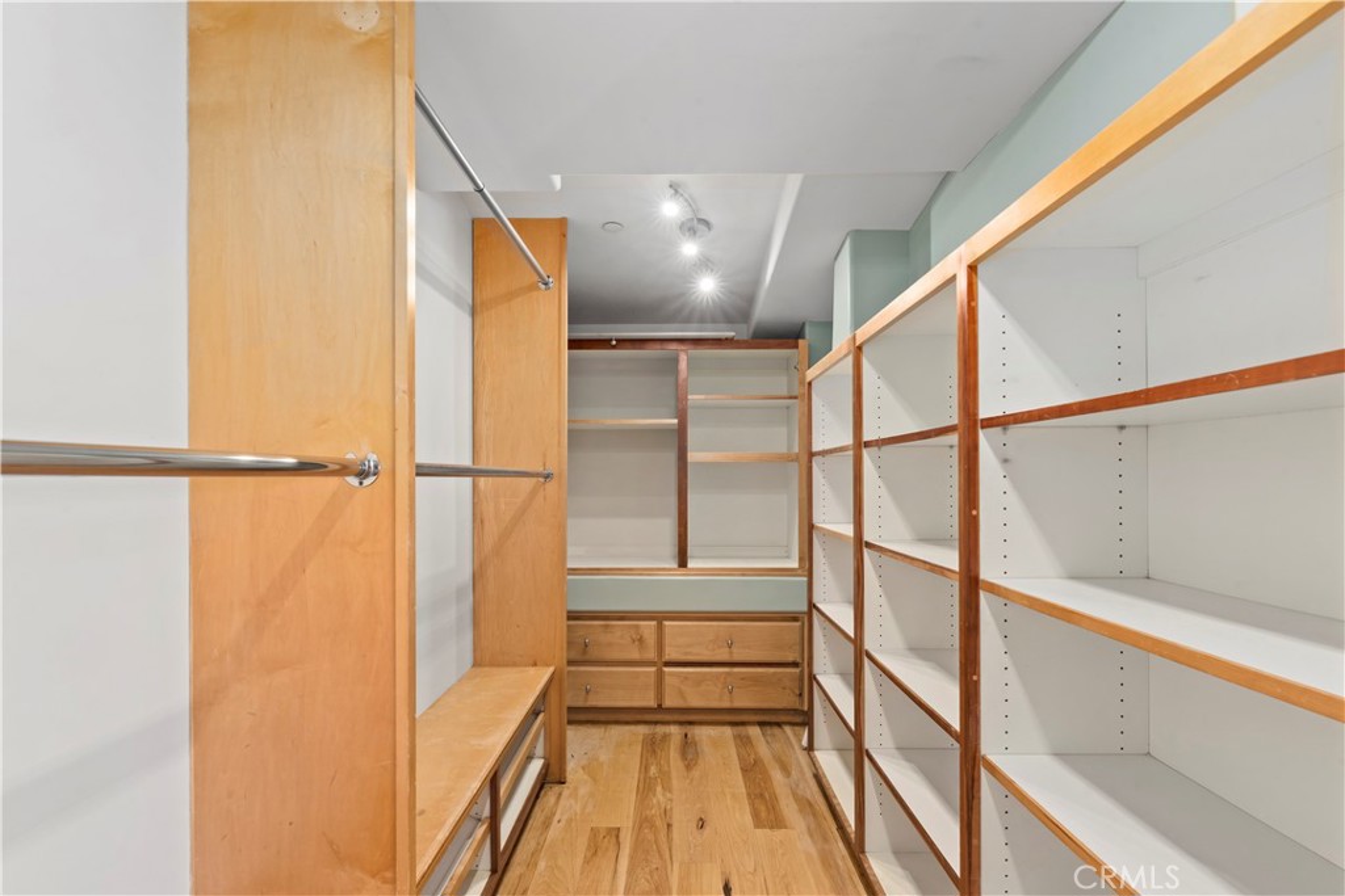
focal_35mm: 18
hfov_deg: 90.0
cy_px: 448
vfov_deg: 67.4
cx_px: 672
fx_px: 673
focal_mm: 18
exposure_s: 1.6
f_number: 11
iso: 400
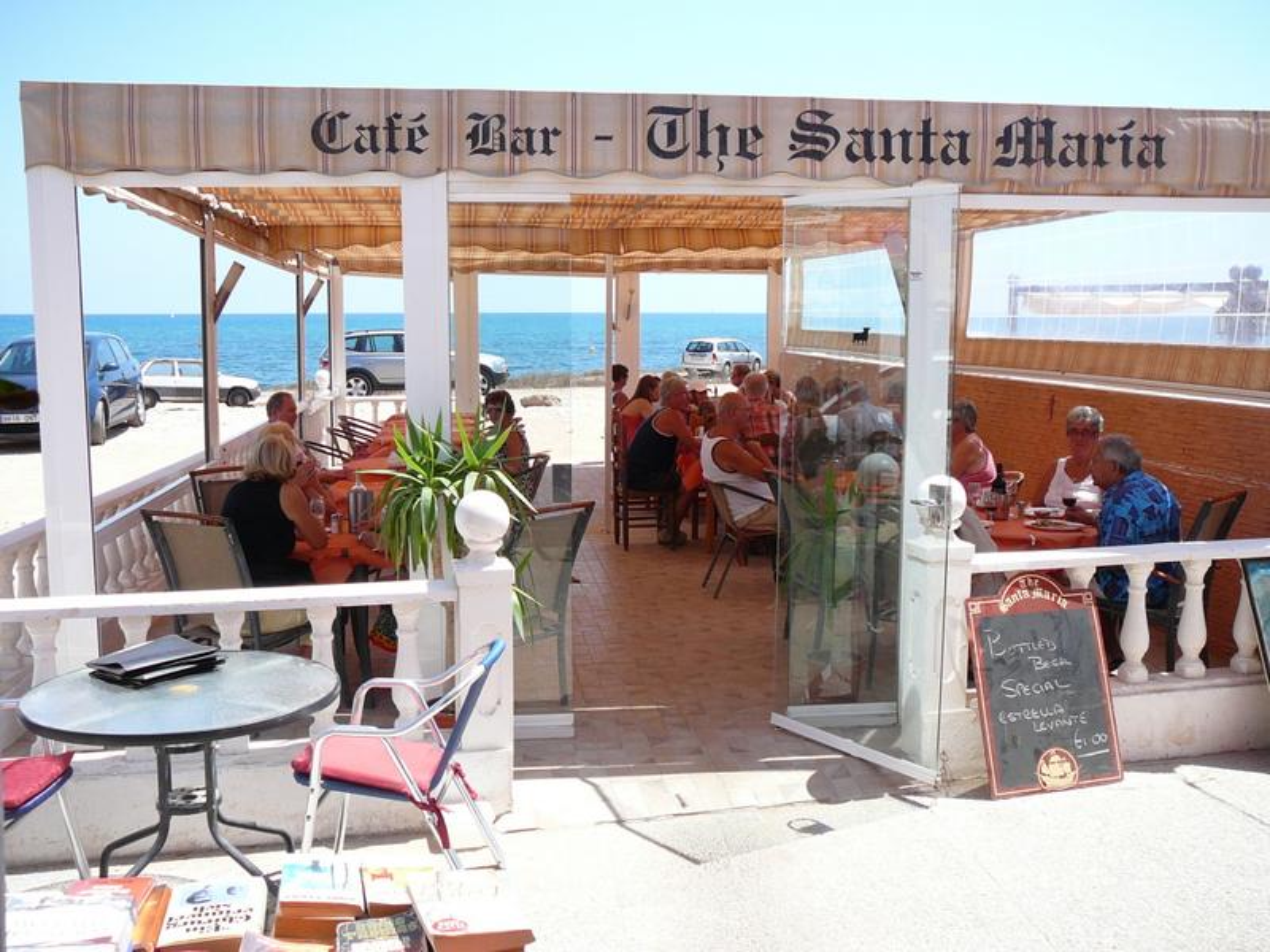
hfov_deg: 52.6
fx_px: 1284
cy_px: 476
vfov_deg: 40.7
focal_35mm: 35
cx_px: 635
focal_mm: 5.2
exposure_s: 1/1000
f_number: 2.8
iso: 100
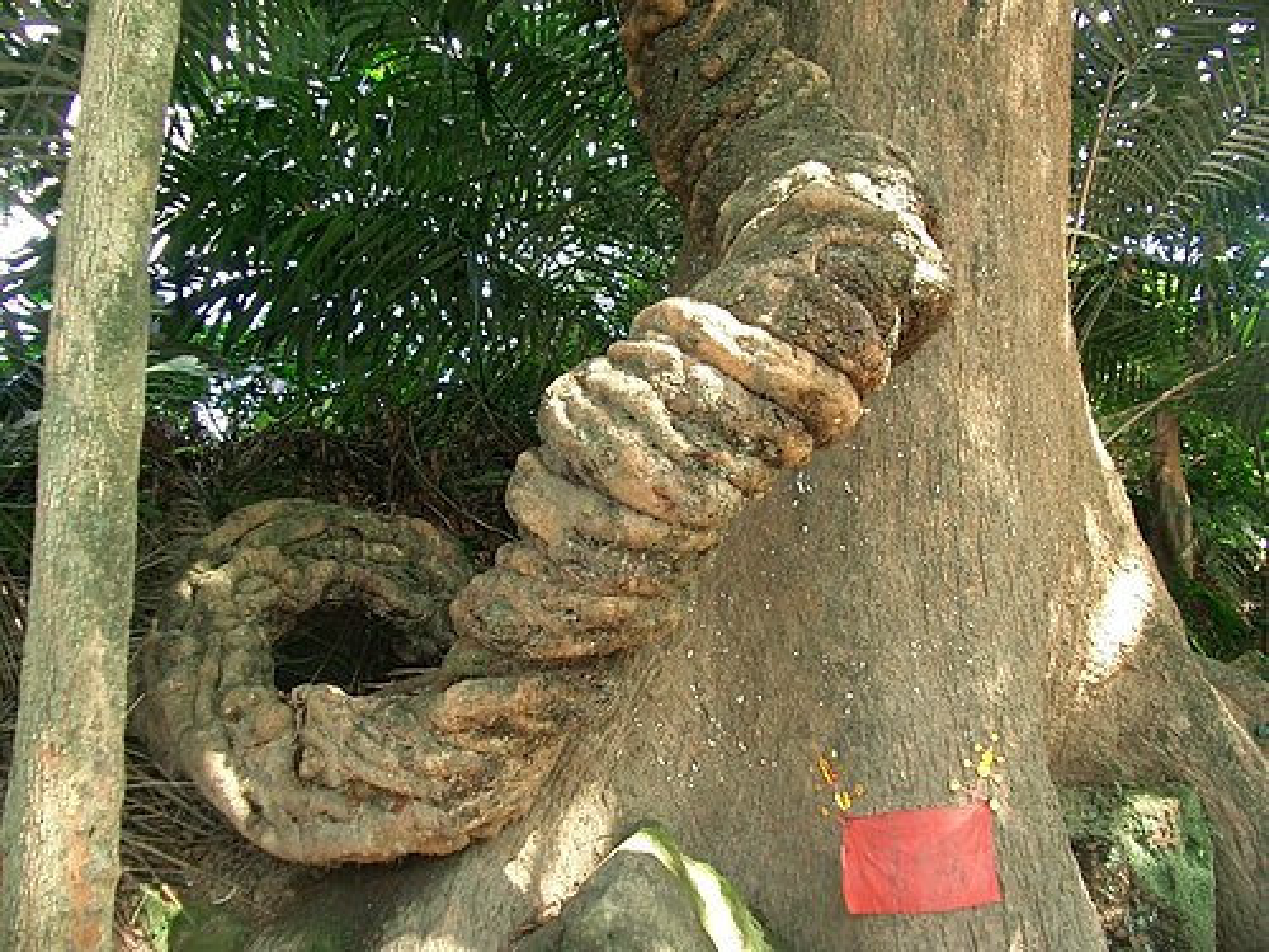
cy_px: 476
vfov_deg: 40.7
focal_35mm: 35
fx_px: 1283
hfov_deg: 52.6
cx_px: 634
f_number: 2.6
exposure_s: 1/40
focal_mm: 5.8
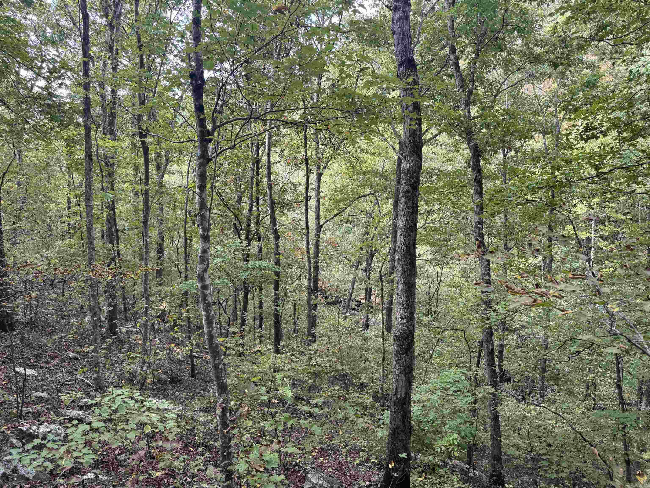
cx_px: 325
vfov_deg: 56.8
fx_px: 451
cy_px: 244
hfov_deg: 71.6
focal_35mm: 24
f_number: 1.78
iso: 50
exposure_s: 1/121
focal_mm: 6.76
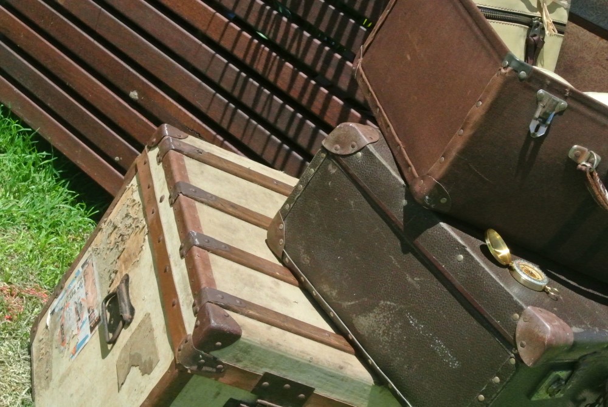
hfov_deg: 25.0
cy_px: 204
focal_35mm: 81
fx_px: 1369
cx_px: 304
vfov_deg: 16.9
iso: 3200
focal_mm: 30
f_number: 13
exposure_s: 1/2500
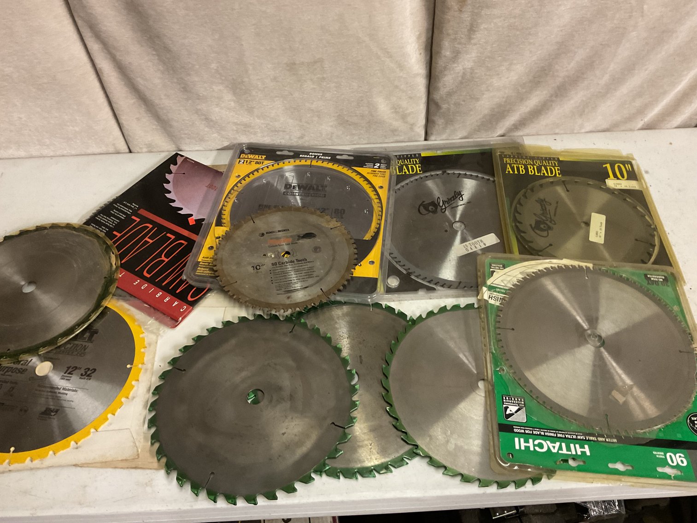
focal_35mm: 29
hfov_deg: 61.7
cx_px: 348
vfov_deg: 48.2
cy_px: 262
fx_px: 584
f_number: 1.8
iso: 250
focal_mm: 3
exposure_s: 1/40
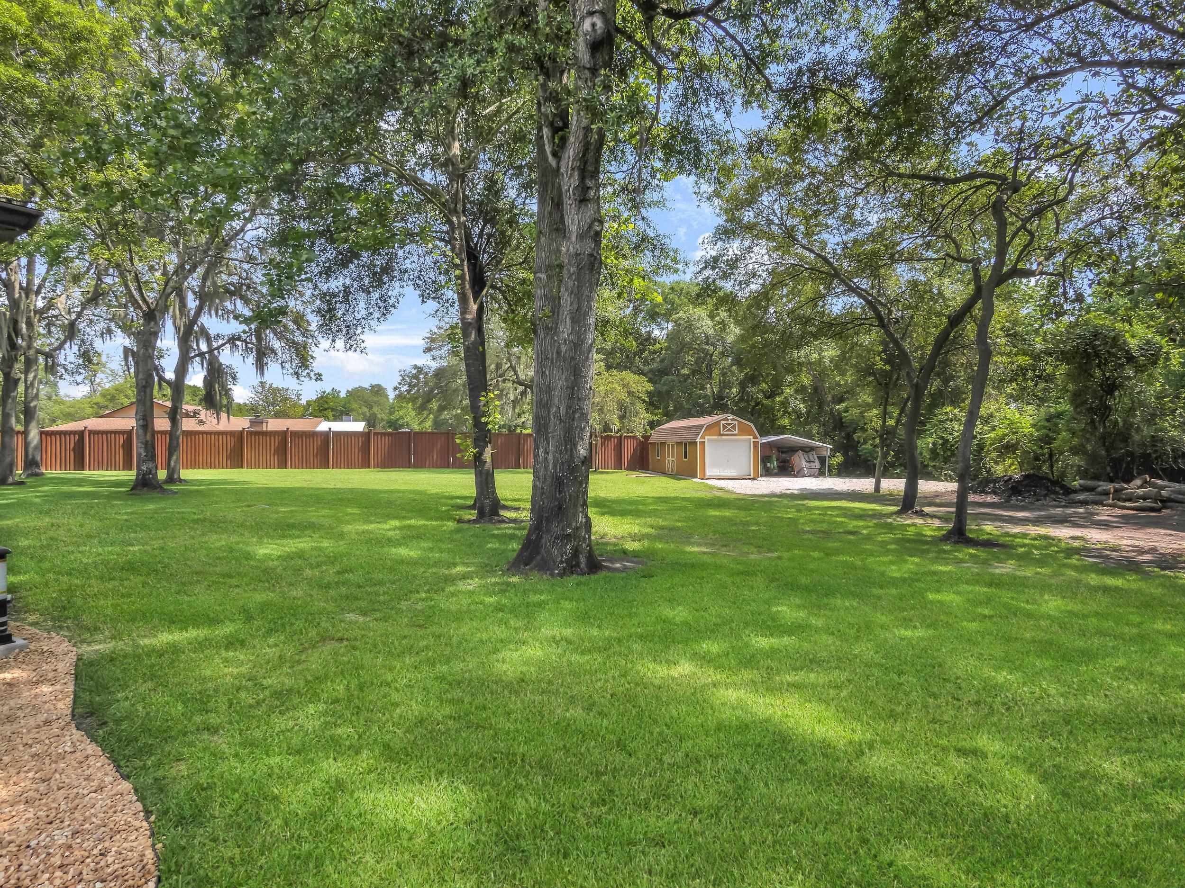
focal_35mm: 20
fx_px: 685
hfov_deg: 81.7
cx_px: 592
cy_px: 444
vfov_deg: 66.0
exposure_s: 1/200
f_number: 11
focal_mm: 10
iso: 400
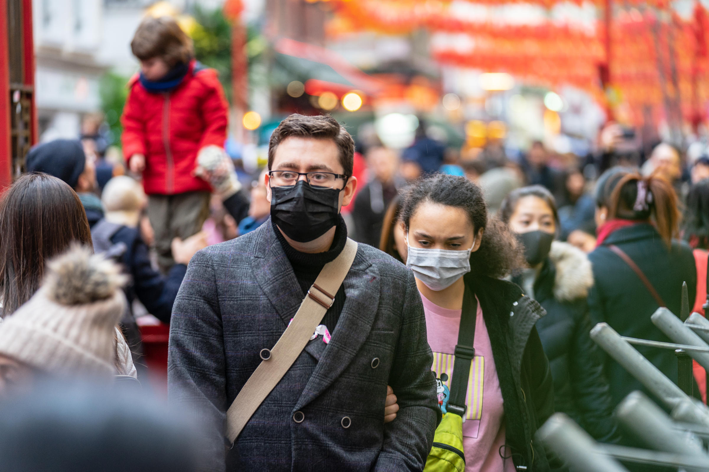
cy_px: 236
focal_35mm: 121
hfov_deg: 16.9
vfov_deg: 11.3
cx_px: 354
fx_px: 2383
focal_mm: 121
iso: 400
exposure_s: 1/125
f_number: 2.8
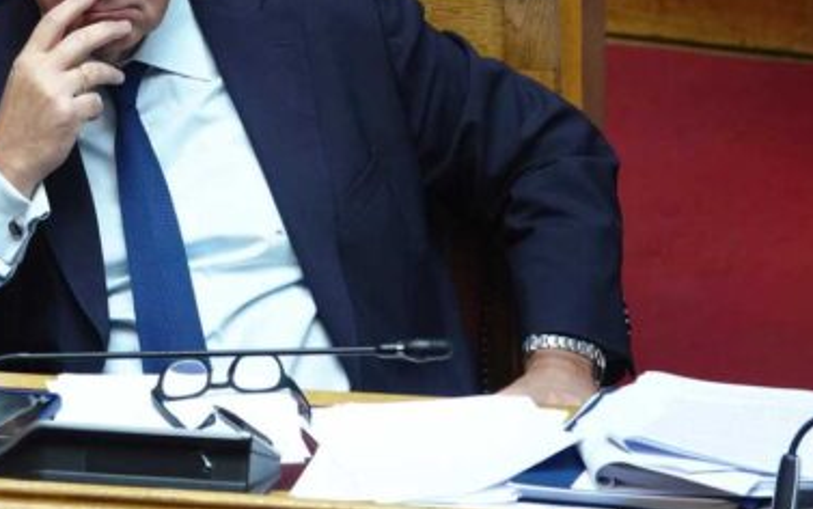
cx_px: 280
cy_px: 53
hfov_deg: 2.3
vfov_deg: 1.5
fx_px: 19839
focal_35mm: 895
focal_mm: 189.74
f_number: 4
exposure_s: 1/125
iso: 1600
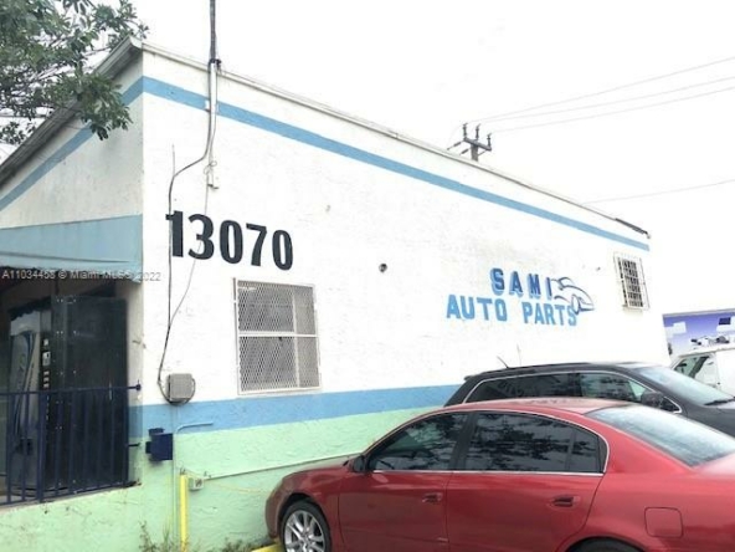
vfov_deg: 49.7
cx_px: 368
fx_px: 595
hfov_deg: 63.4
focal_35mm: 28
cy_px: 276
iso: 20
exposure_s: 1/3247
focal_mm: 3.99
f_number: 1.8
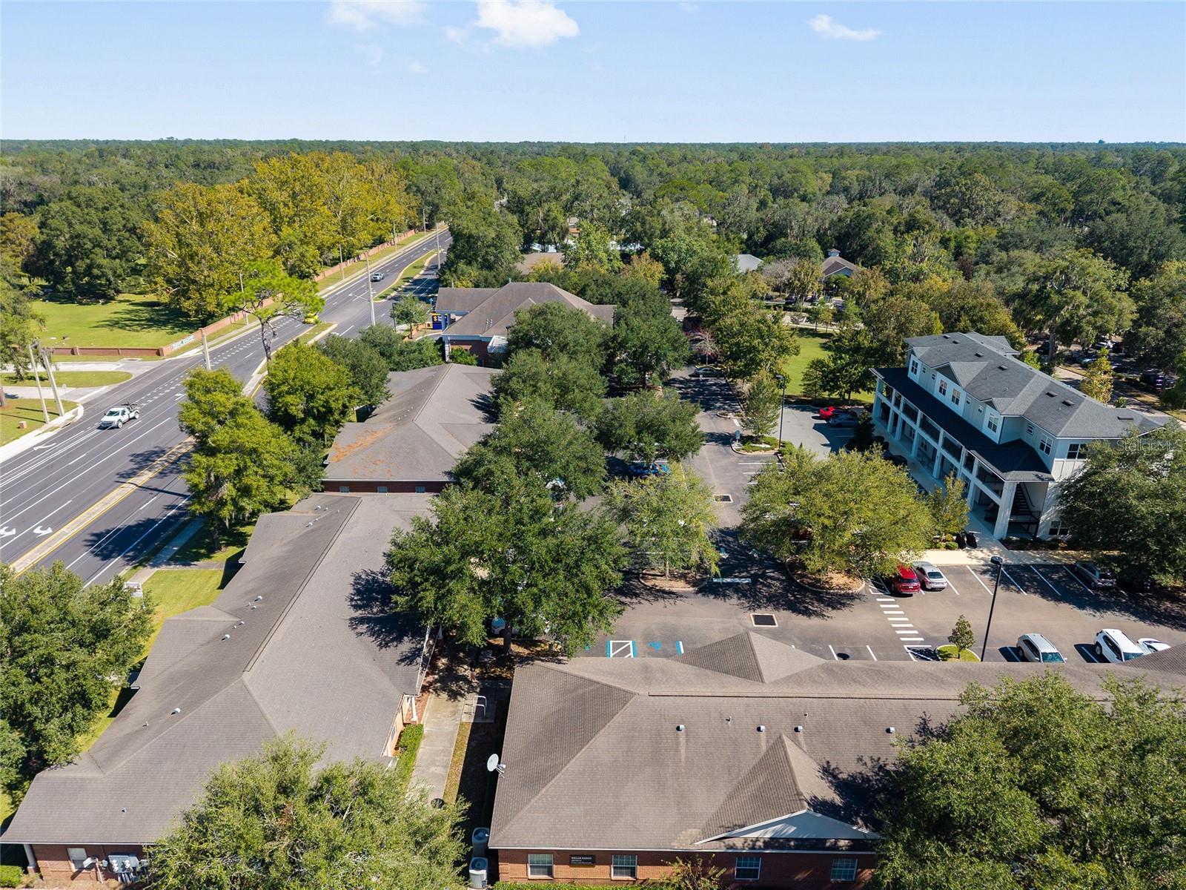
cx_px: 593
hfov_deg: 71.6
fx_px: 822
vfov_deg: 56.8
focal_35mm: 24
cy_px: 445
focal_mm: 8.67
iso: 200
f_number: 1.8
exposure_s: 1/2500
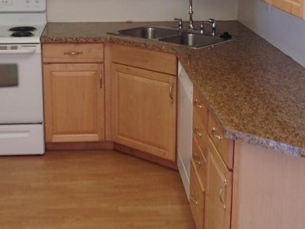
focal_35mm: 73
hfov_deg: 26.7
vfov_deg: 20.0
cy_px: 58
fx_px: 643
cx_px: 132
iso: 50
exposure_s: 1/20
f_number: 2.4
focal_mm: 4.28
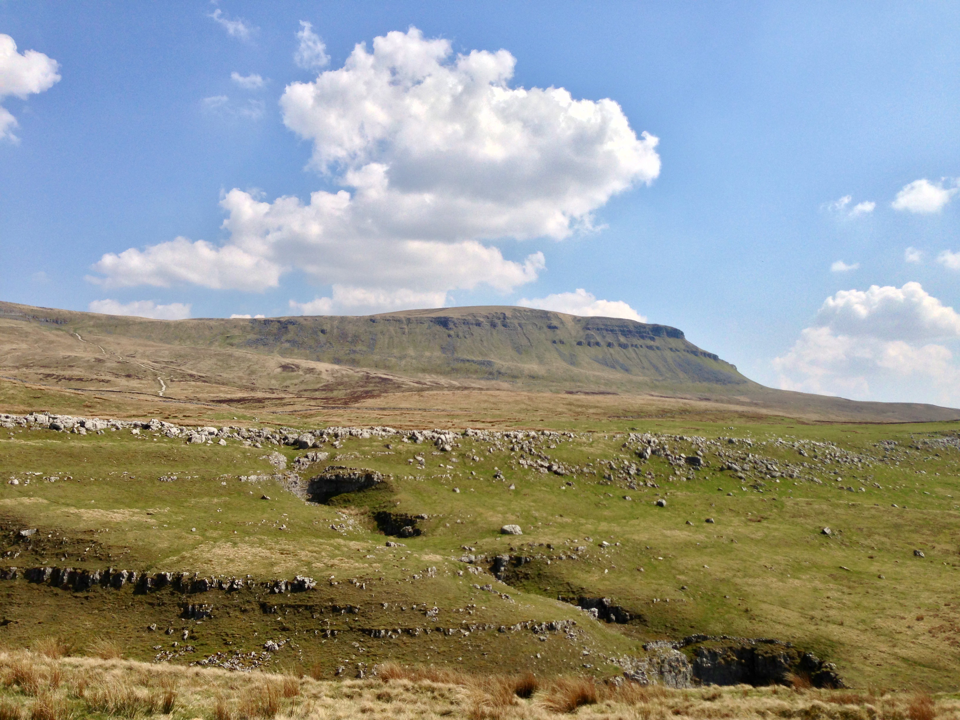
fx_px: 915
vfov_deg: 42.9
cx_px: 480
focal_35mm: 33
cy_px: 360
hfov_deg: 55.4
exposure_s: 1/2262
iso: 50
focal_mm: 4.13
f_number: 2.4
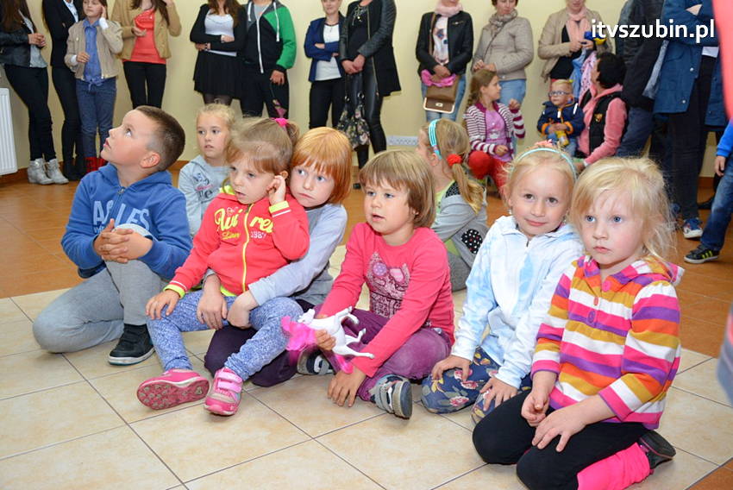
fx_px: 672
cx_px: 366
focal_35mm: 33
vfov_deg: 40.0
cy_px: 245
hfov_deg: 57.2
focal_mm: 22
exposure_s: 1/60
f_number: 4
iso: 400
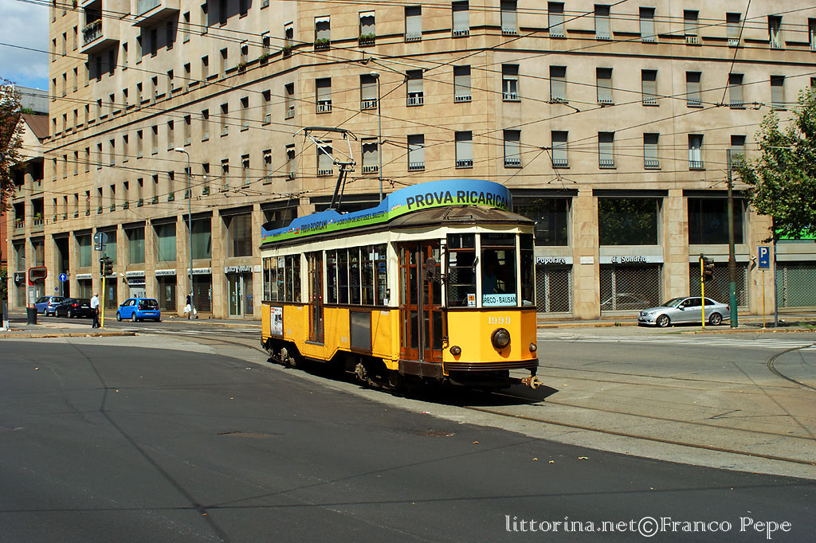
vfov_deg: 29.8
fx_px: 1020
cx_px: 408
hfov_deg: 43.6
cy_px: 272
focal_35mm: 45
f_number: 8
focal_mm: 30
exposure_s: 1/500
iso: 200
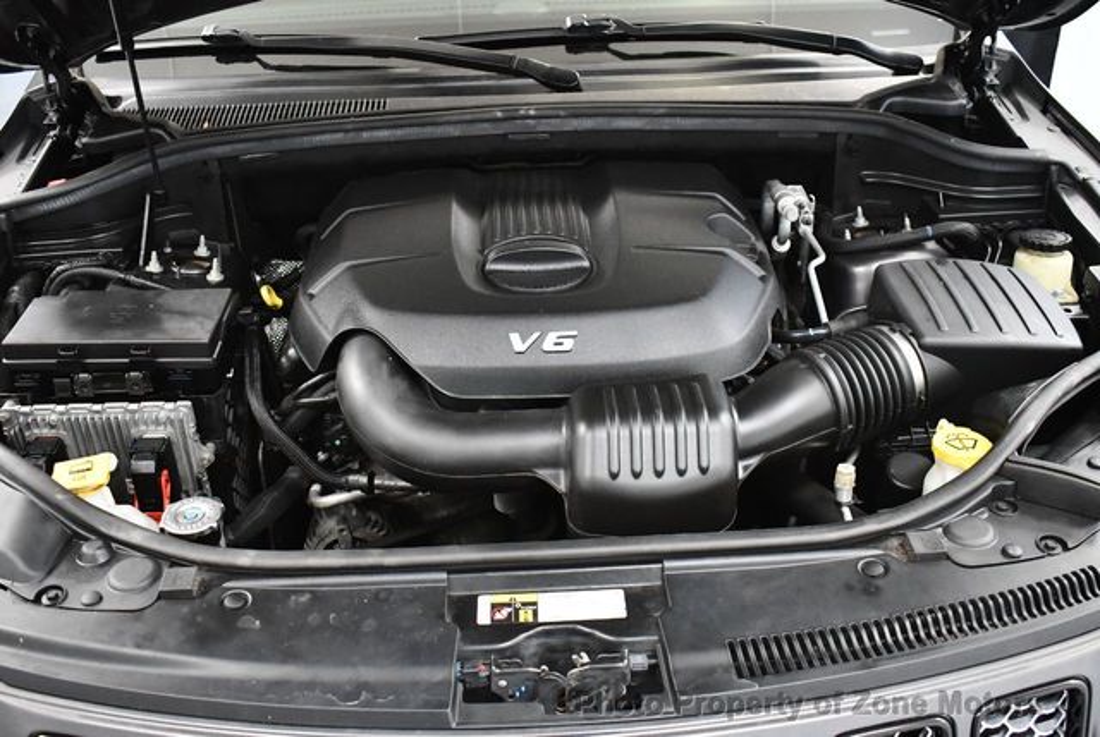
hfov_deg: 53.1
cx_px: 550
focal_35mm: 36
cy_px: 368
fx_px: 1102
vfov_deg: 37.0
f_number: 3.5
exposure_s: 1/125
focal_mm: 18
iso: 3200
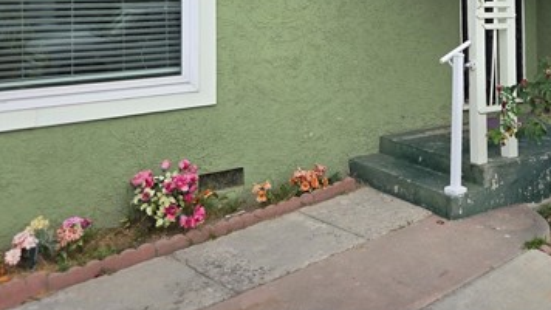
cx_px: 382
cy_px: -20
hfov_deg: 44.6
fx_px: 657
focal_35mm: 45
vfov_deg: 24.9
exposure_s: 1/1410
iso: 25
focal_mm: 5.4
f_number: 1.8
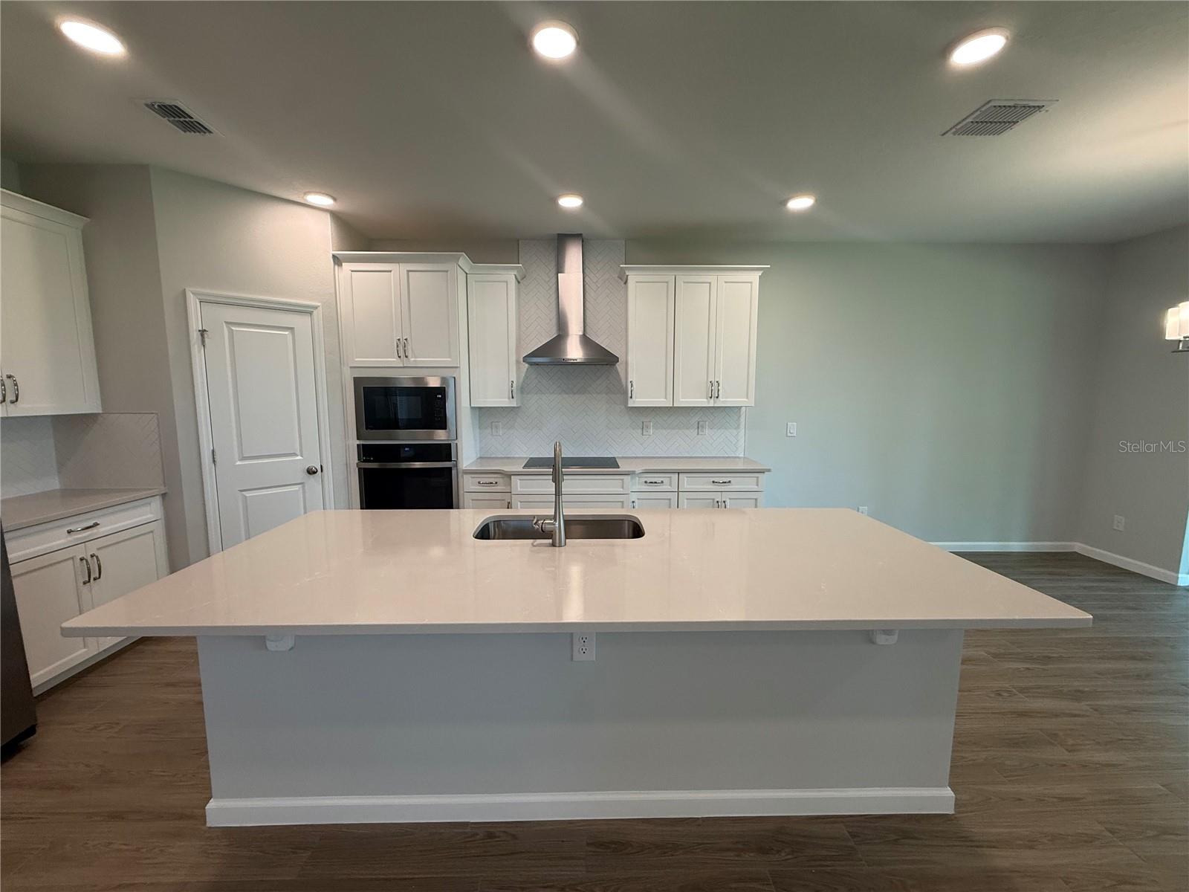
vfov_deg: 85.7
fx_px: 481
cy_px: 446
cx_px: 594
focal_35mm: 14
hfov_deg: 102.1
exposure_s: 1/120
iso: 160
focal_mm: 2.22
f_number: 2.2
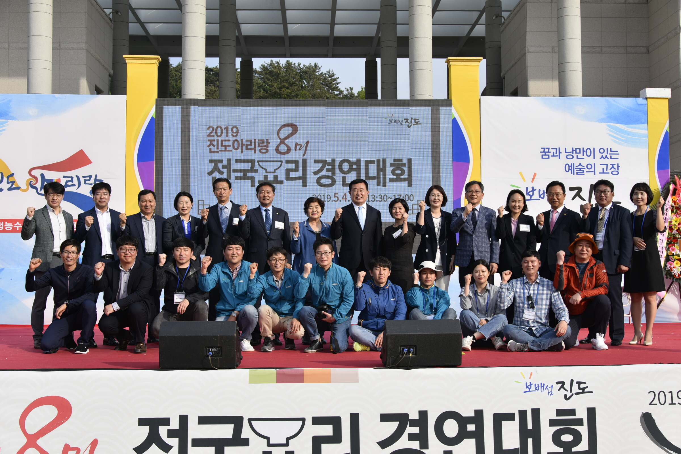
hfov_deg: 41.1
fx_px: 908
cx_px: 340
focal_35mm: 48
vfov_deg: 28.1
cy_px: 227
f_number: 7.1
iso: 100
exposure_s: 1/250
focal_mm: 48
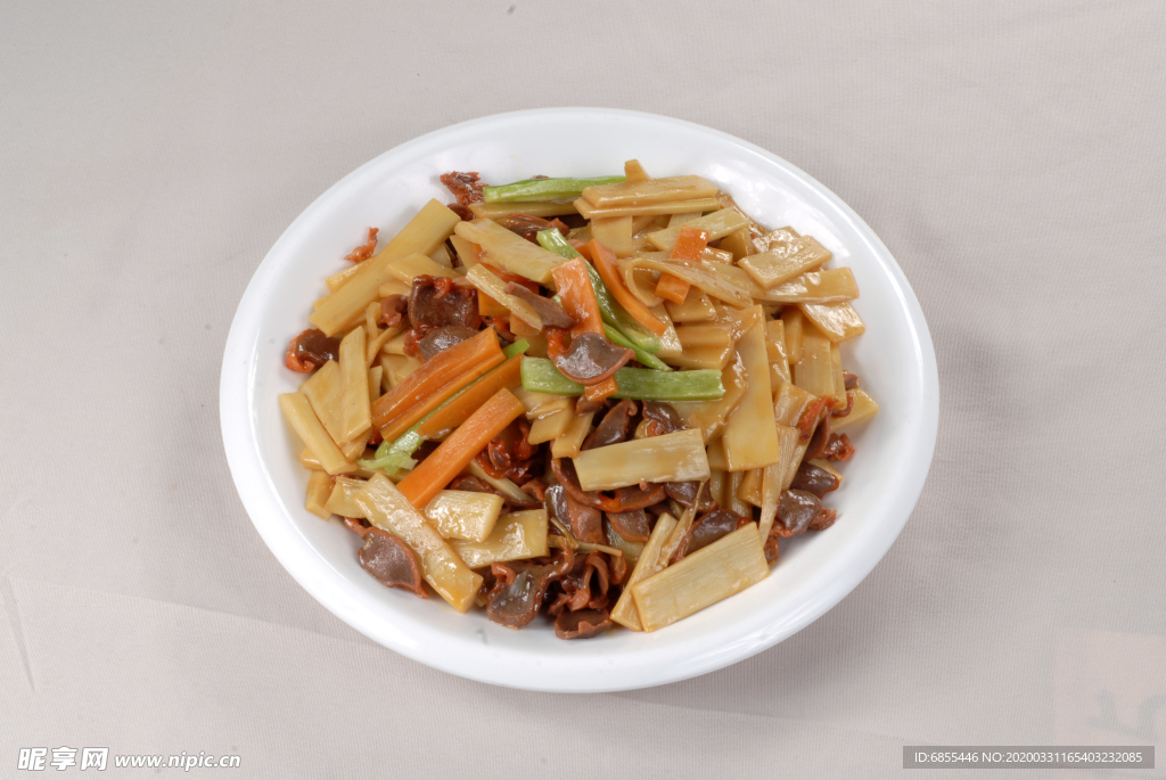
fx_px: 2918
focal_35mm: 90
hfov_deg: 22.6
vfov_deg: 15.2
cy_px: 390
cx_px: 583
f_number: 25
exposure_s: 1/100
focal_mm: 60
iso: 100
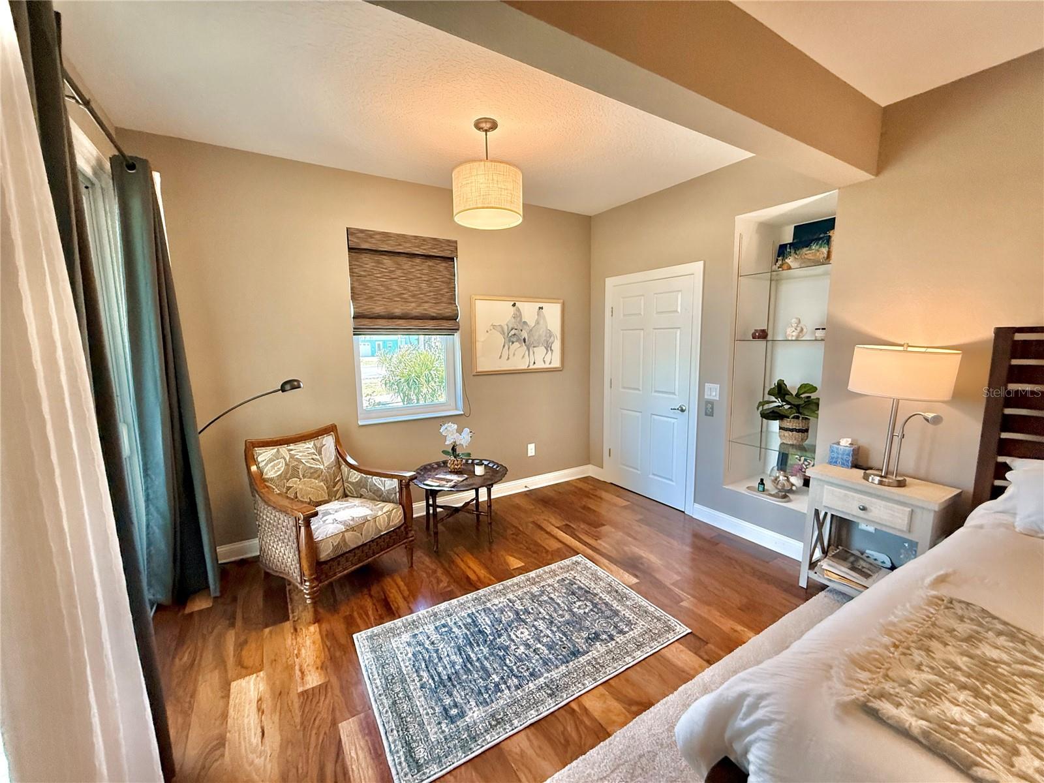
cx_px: 522
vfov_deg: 85.7
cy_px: 392
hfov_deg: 102.1
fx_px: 422
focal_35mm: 14
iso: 250
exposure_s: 1/120
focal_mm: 2.22
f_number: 2.2
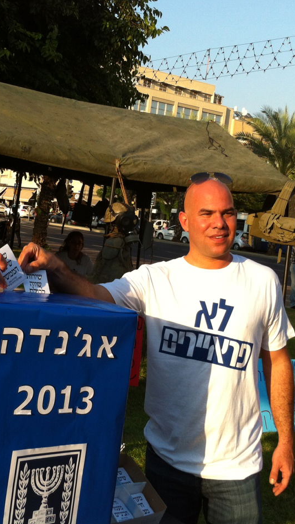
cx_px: 85
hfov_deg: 22.9
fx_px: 723
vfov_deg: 39.9
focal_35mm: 52
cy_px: 257
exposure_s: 1/591
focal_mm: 3.85
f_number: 2.8
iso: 80
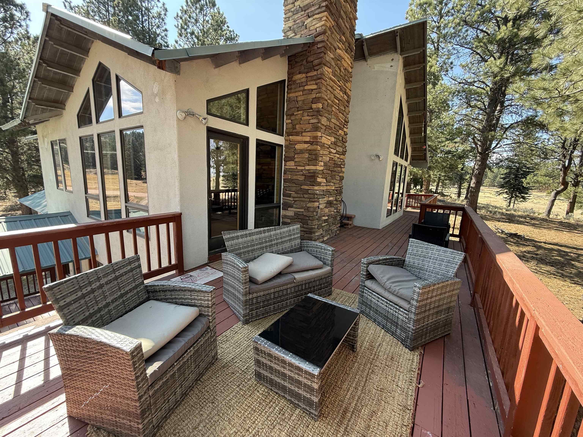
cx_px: 292
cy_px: 218
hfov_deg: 102.1
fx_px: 236
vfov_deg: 85.7
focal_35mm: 14
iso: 50
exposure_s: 1/135
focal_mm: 2.22
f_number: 2.2
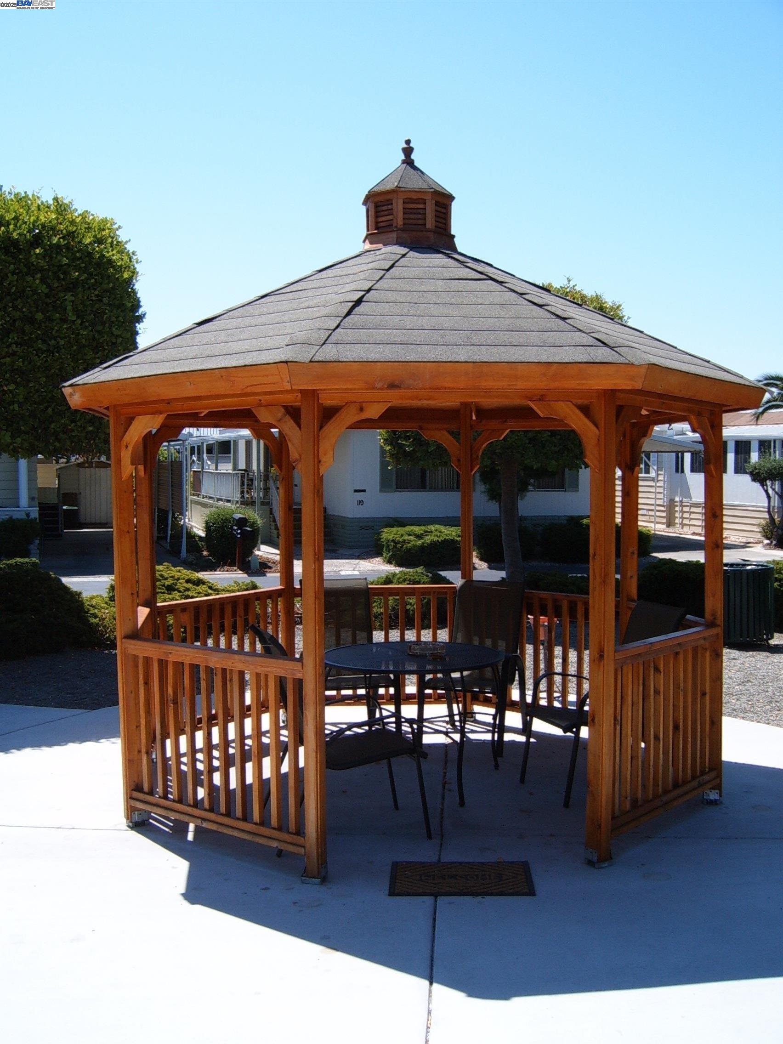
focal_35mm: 37
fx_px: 1116
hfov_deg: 38.7
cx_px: 392
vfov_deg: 50.1
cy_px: 522
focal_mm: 6.2
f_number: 6
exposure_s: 1/250
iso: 63
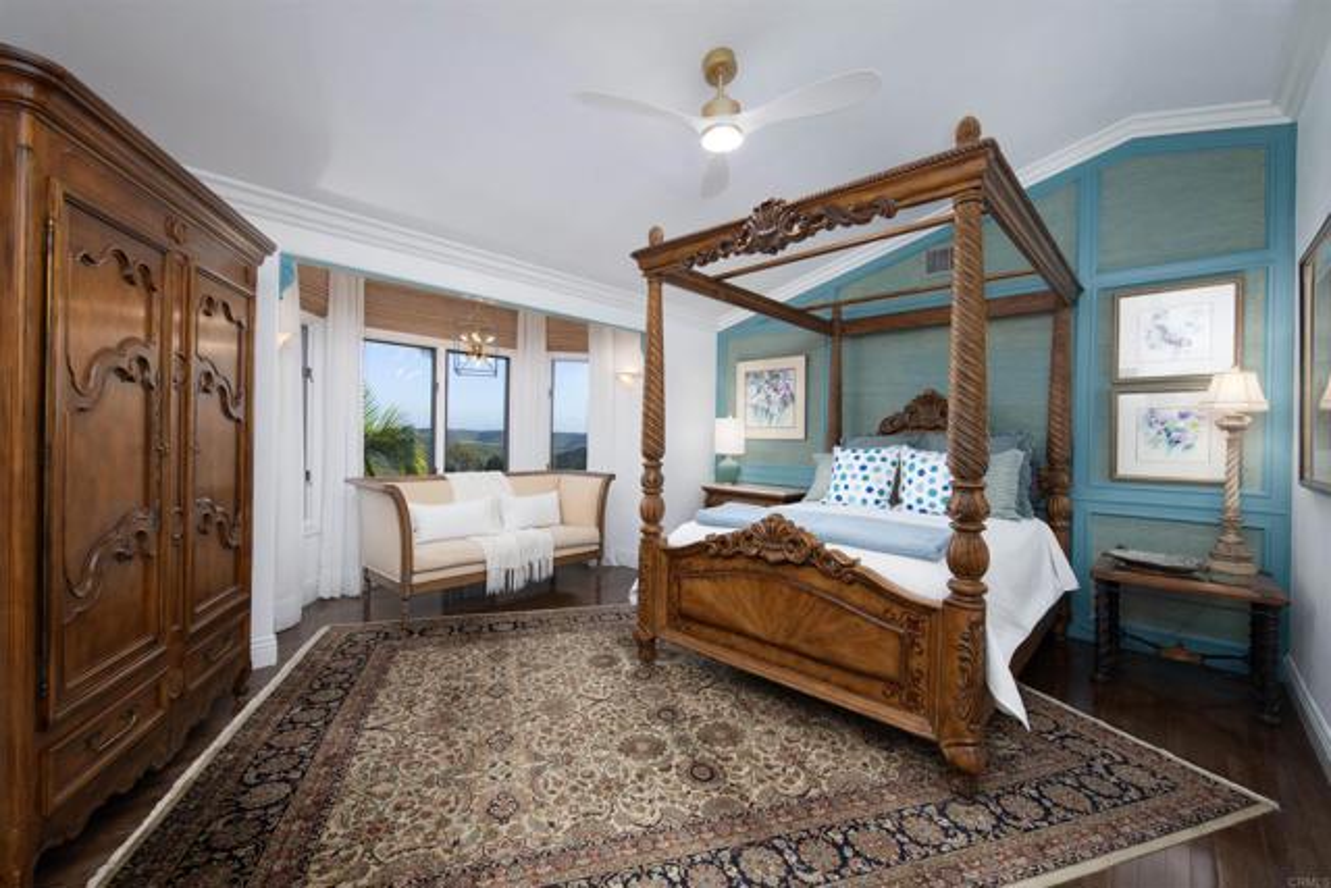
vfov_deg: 81.2
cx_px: 666
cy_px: 444
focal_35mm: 14
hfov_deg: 104.2
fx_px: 518
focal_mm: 14
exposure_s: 1/125
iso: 320
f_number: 7.1
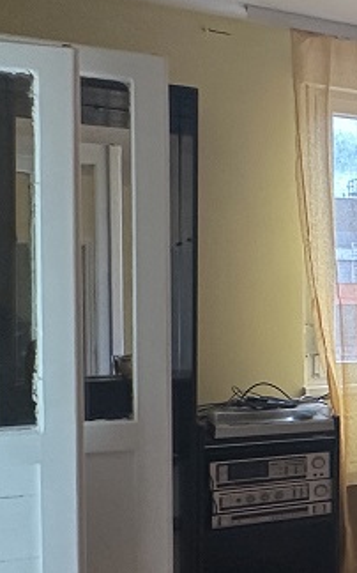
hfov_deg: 15.4
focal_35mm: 55
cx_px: 817
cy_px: 315
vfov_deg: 36.9
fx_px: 858
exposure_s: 1/99
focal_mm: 2.22
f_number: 2.2
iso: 160
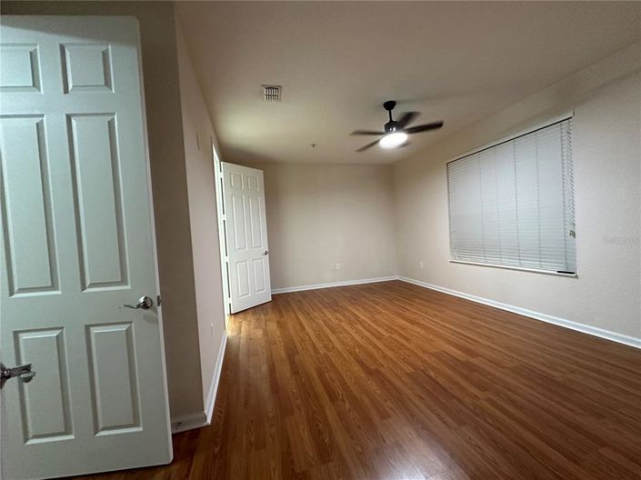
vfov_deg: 85.6
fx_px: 259
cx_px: 320
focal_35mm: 14
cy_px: 240
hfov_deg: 102.1
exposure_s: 1/60
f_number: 2.2
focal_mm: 2.22
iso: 500
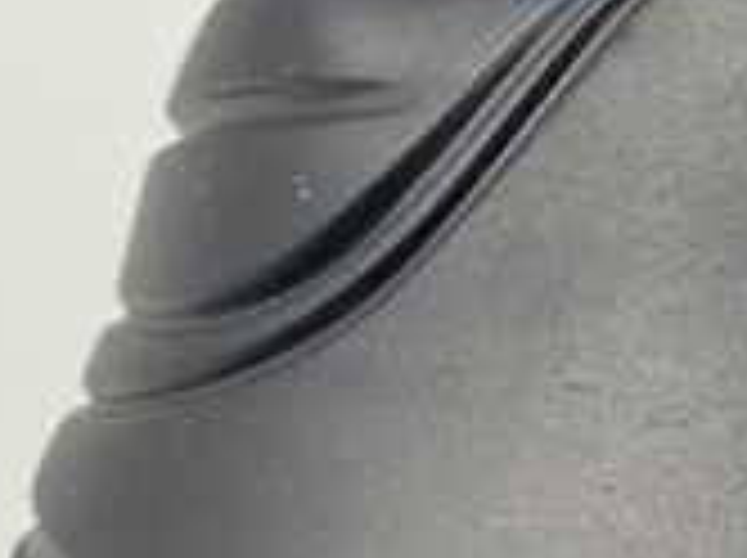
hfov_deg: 12.4
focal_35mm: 157
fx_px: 3383
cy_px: -86
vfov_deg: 9.3
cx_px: 814
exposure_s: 1/100
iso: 50
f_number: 1.8
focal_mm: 4.25
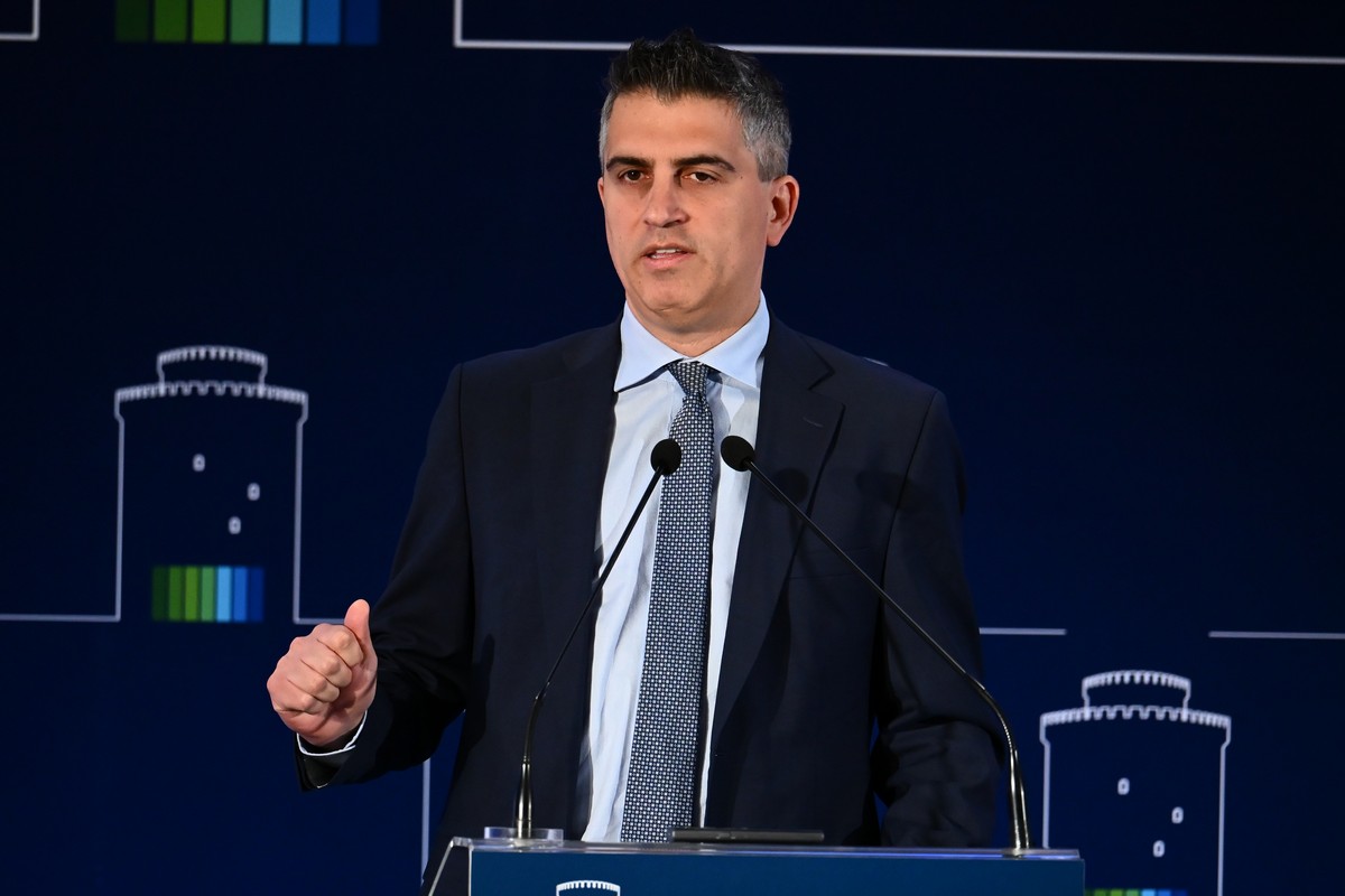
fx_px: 12851
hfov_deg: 6.0
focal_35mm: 344
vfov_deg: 4.0
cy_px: 448
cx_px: 672
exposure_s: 1/640
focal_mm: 344
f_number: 5.6
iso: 6400
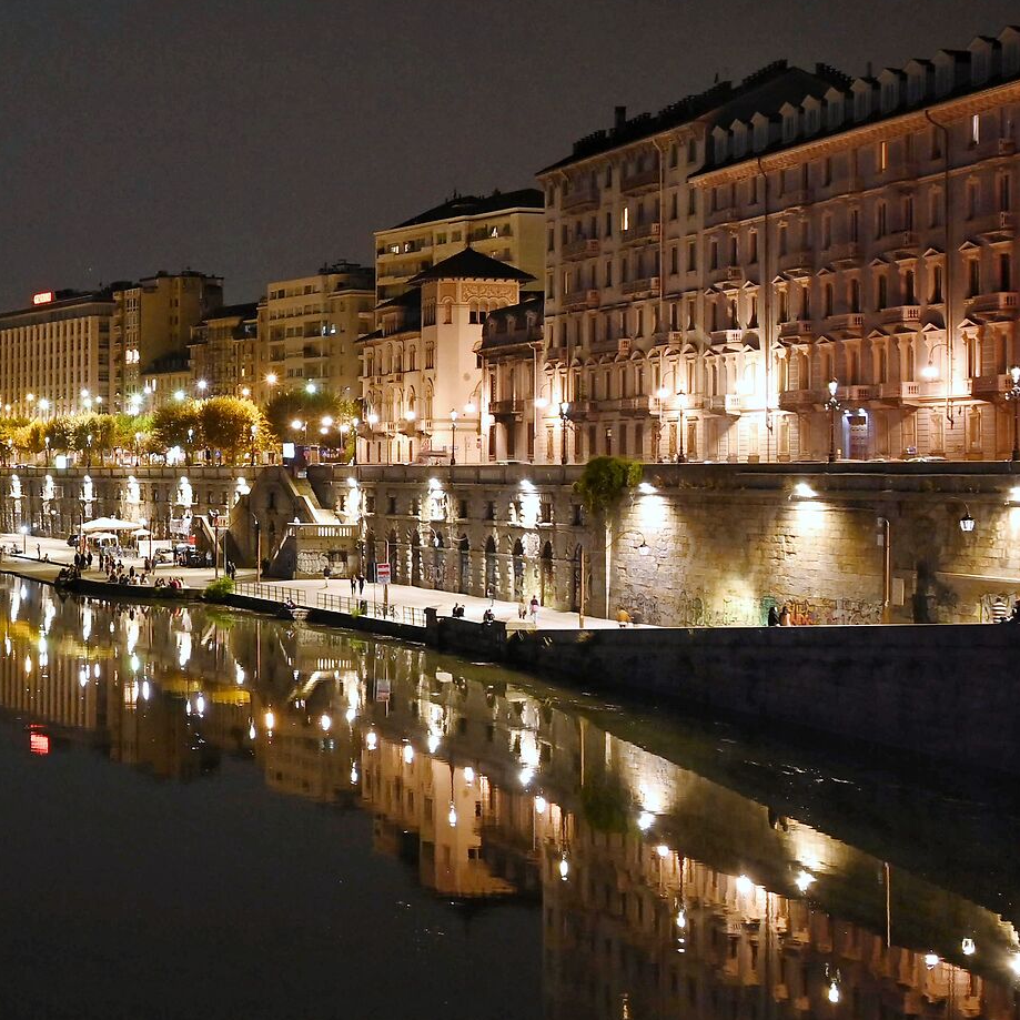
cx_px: -307
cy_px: 410
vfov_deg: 23.9
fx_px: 2404
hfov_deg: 21.6
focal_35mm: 72
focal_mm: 32.5
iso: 2500
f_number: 4.5
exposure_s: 1/6
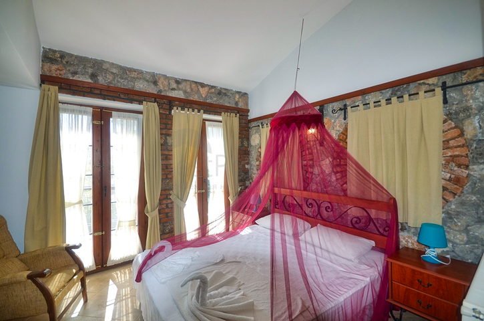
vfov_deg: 77.1
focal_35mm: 15
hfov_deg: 100.5
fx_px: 201
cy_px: 160
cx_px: 242
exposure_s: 1/100
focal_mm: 10
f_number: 6.3
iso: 320
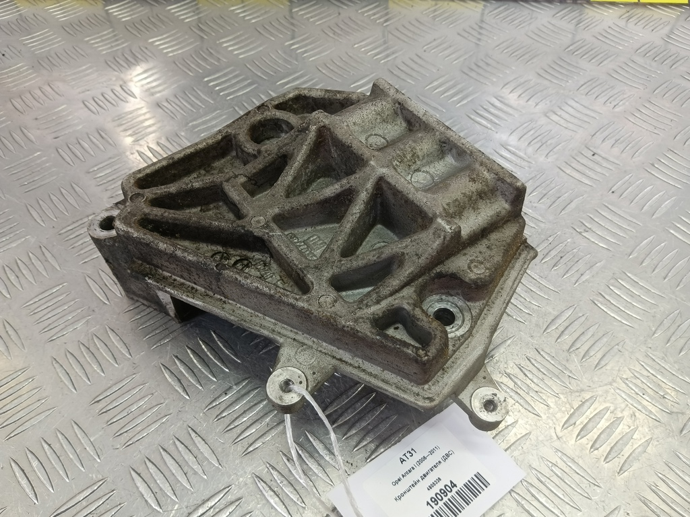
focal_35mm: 27
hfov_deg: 65.3
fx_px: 538
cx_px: 345
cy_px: 258
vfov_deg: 51.4
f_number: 1.6
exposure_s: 1/50
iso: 121
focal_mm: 4.11
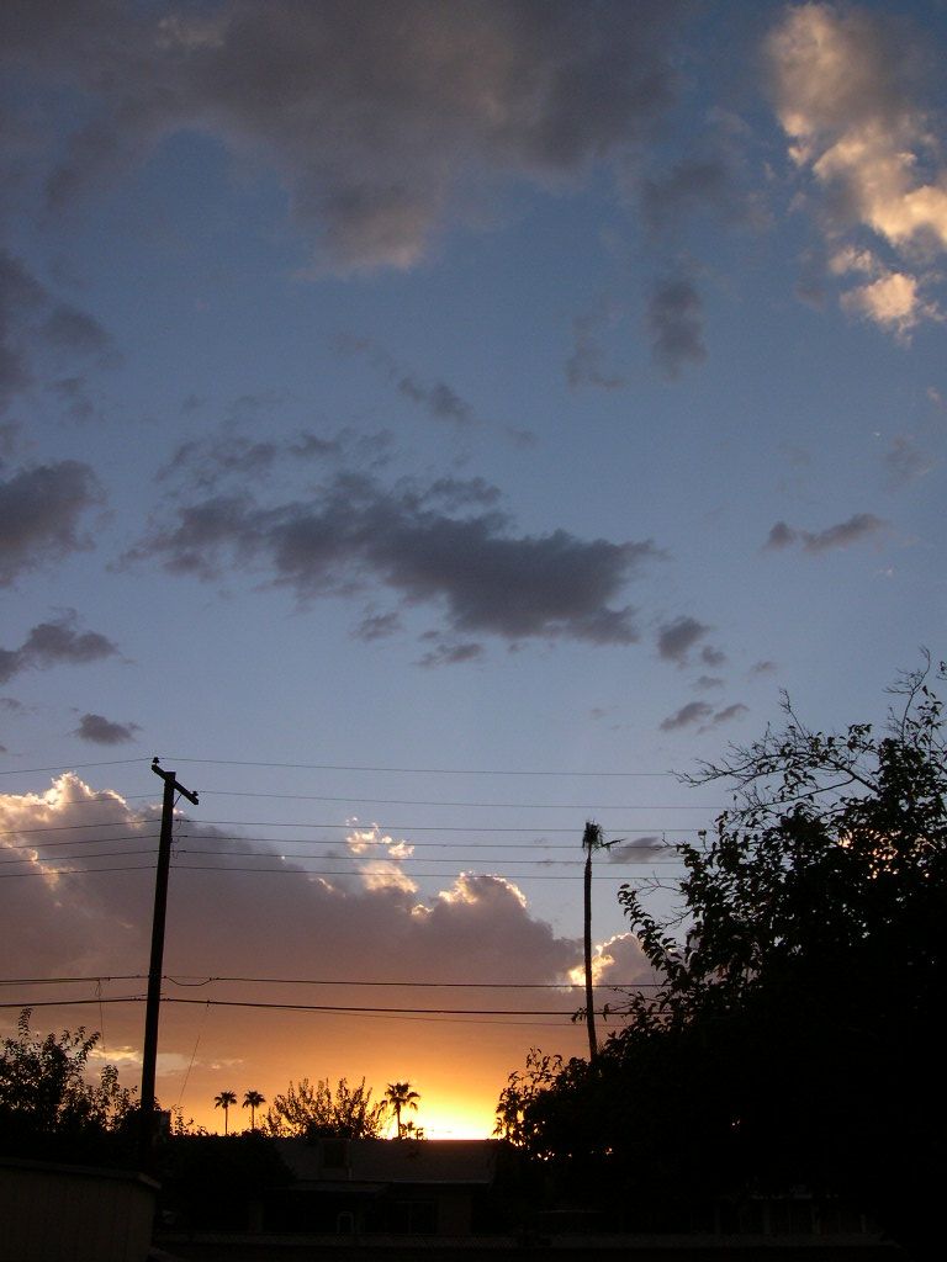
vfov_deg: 49.0
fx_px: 1386
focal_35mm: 38
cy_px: 631
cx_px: 474
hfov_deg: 37.7
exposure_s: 1/91.2
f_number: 7.6
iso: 100
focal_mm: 8
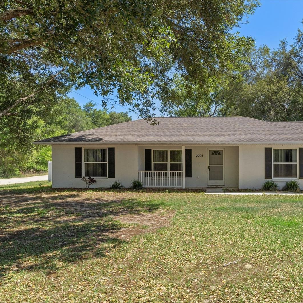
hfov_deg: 56.7
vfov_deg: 59.1
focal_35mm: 27
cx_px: 219
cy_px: 152
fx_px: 267
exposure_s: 1/200
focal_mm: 14
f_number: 8
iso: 320
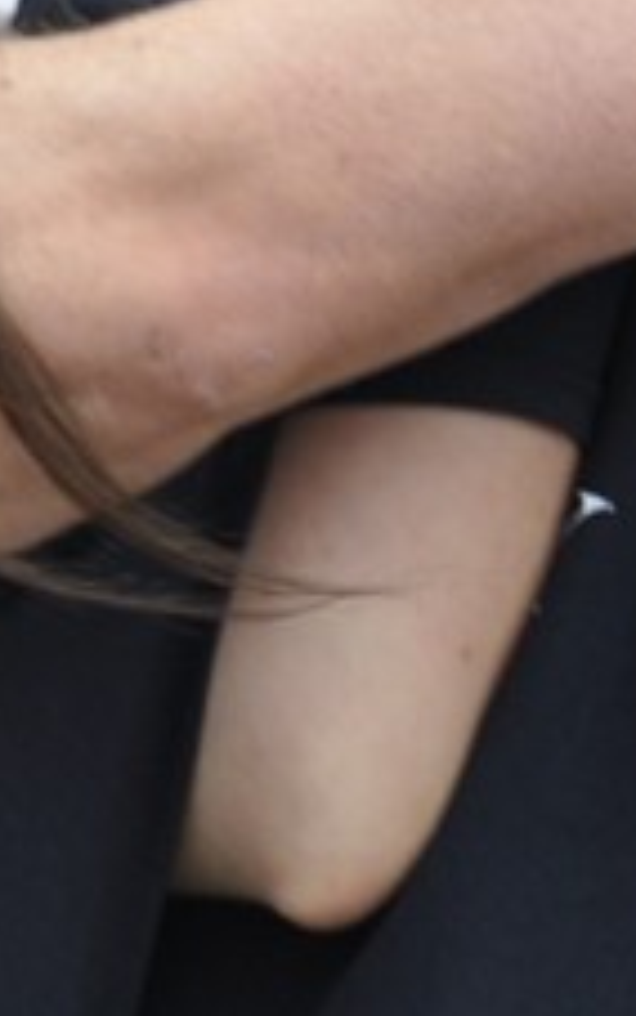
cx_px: 291
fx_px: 13054
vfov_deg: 4.4
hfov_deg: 2.8
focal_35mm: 471
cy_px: -385
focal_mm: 70
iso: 400
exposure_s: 1/125
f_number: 5.3
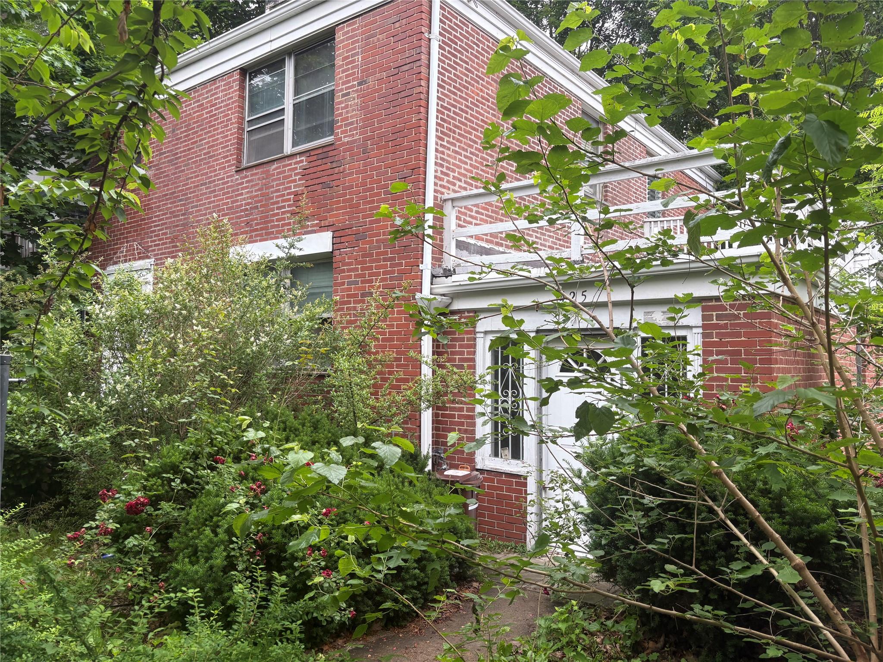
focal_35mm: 26
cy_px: 331
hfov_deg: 67.3
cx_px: 442
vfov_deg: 53.1
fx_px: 663
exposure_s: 1/277
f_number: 1.6
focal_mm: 5.96
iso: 40
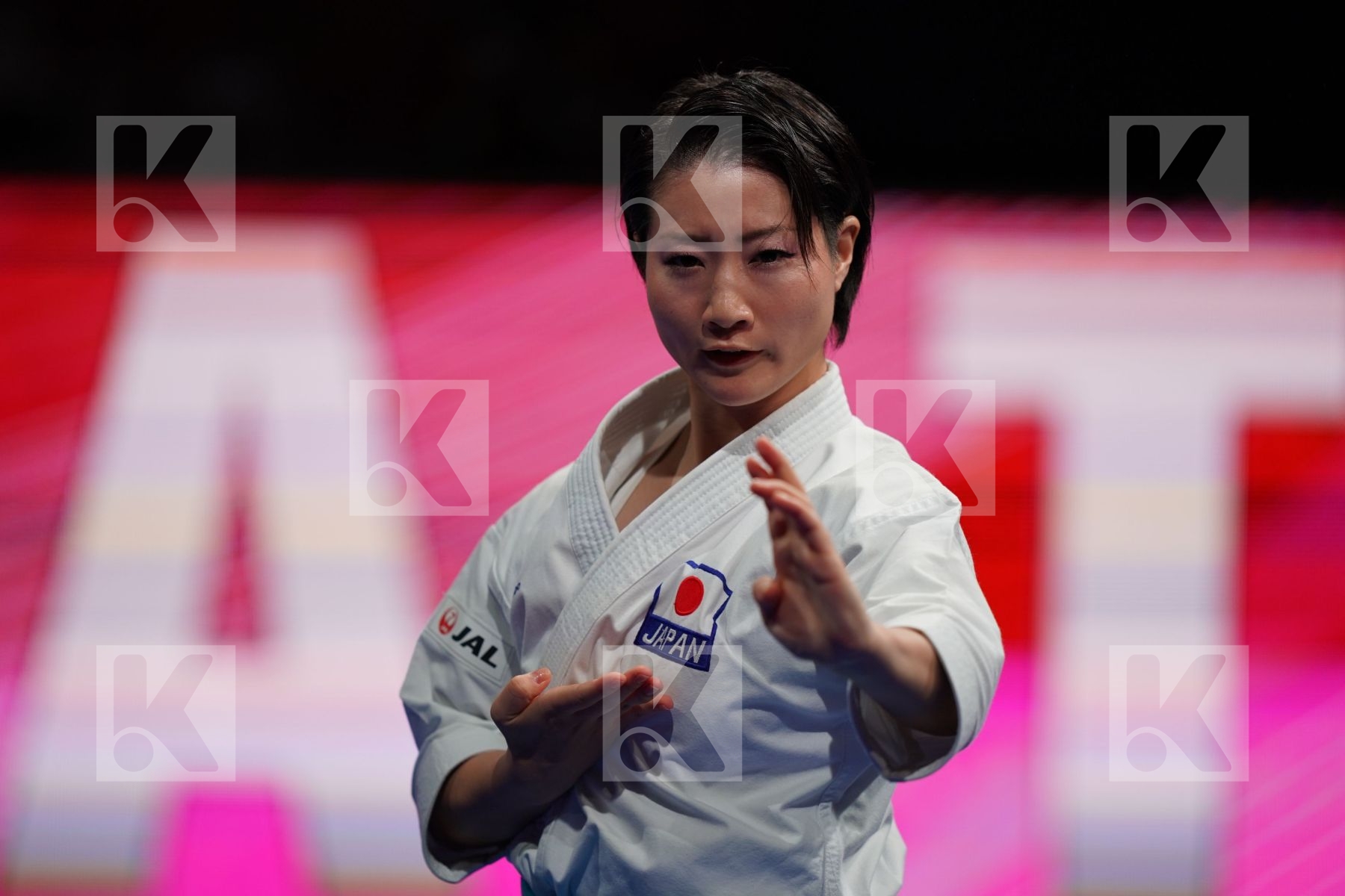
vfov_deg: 3.4
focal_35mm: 400
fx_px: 14943
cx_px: 672
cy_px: 448
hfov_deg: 5.2
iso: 640
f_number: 2.8
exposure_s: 1/500
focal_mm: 400
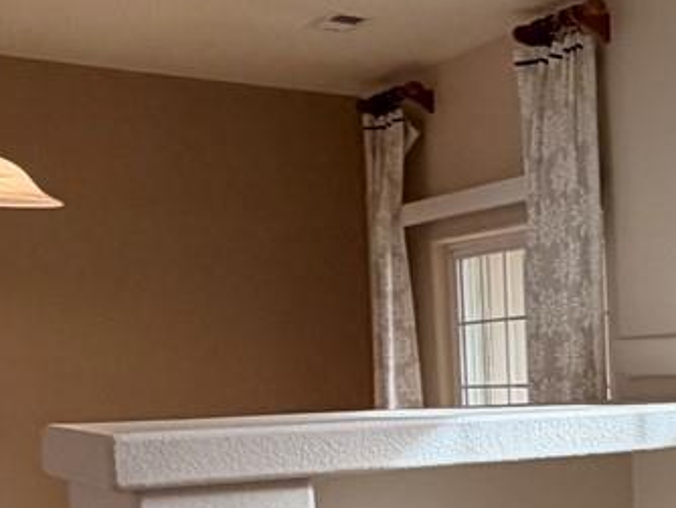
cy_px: 421
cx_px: 1150
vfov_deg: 21.6
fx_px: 1309
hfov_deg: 21.4
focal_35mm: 67
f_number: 2.2
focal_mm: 2.22
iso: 80
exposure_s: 1/120
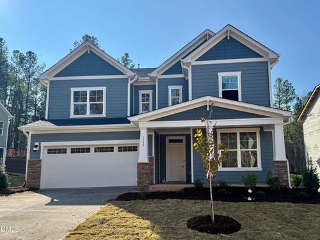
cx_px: 160
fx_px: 222
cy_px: 120
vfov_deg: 56.8
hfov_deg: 71.6
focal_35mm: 24
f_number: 1.78
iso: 80
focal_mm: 6.76
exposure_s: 1/3096
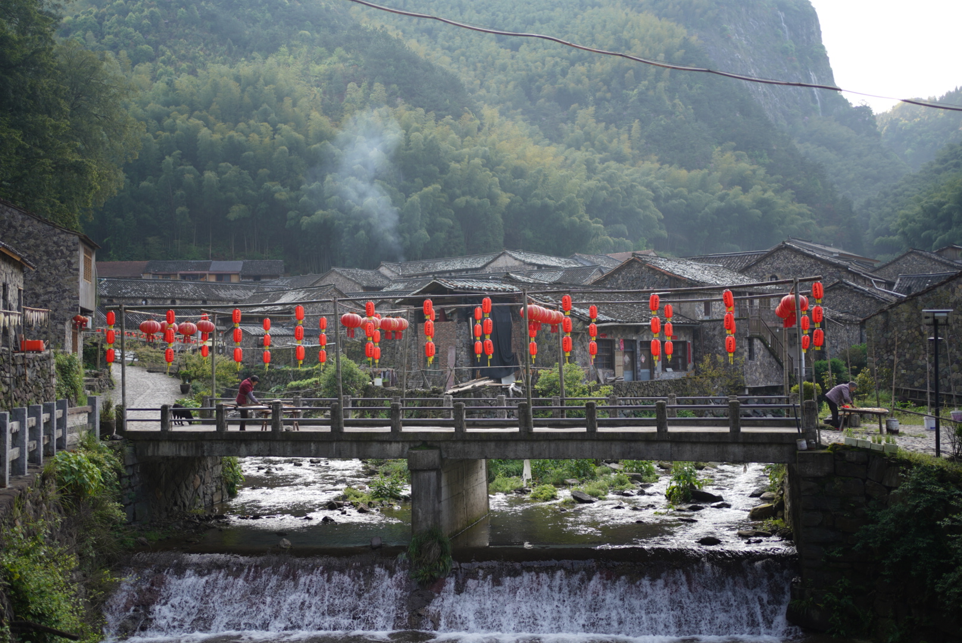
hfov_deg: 54.4
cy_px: 322
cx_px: 481
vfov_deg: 37.9
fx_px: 936
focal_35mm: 35
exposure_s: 1/200
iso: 50
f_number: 1.8
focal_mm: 35
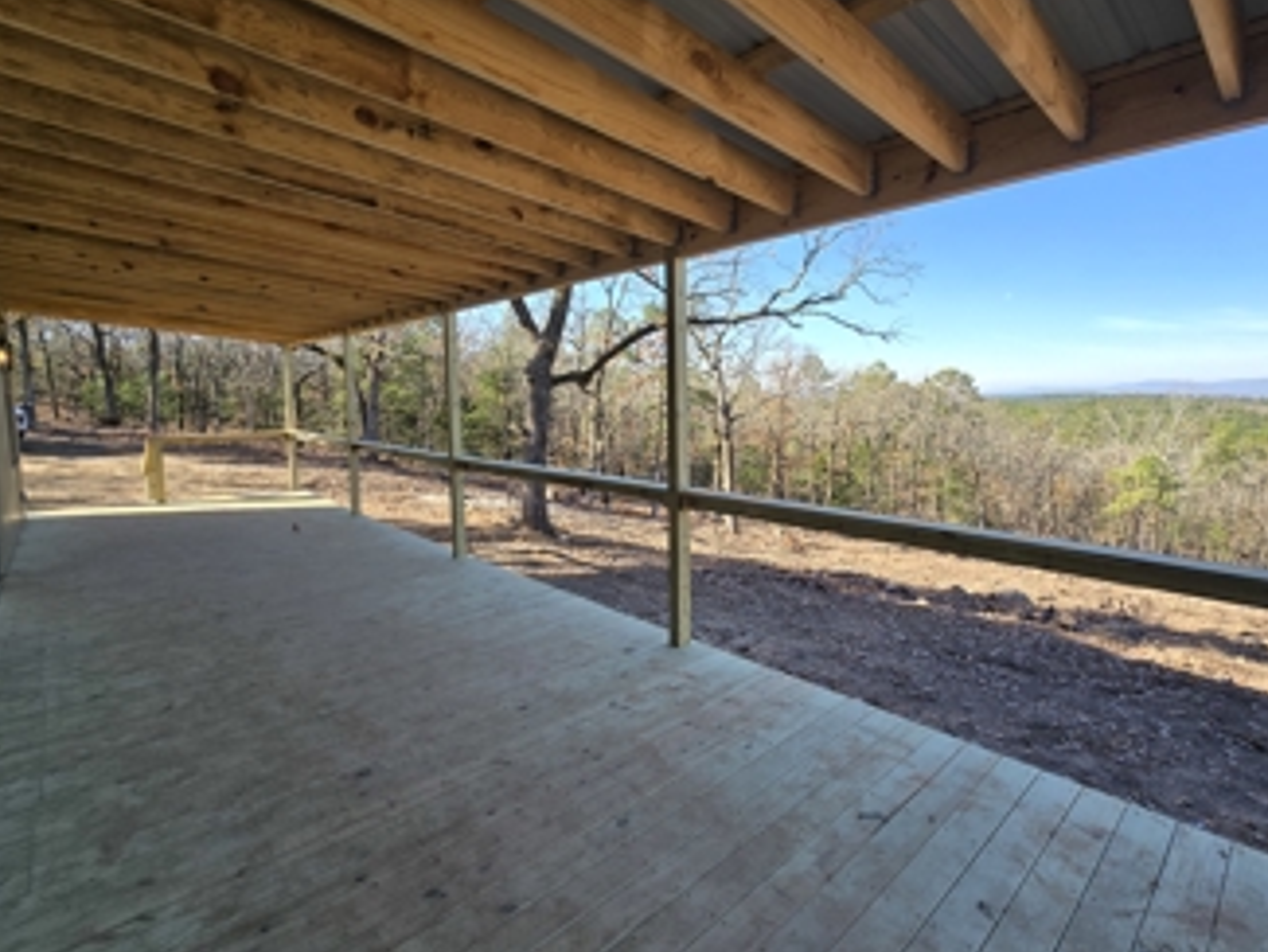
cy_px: 445
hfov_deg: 94.0
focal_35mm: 16
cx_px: 714
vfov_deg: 78.0
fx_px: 586
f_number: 2.2
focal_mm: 2.2
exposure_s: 1/659
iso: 50
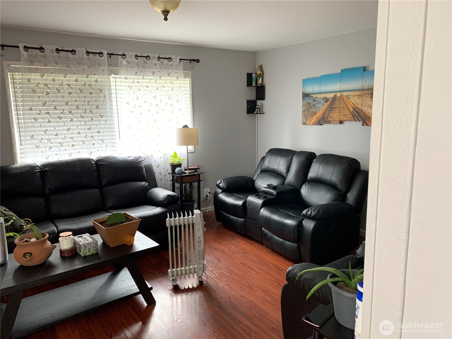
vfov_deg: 53.1
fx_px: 339
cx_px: 226
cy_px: 170
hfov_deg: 67.3
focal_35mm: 26
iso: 250
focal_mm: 4.25
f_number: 1.8
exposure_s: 1/60
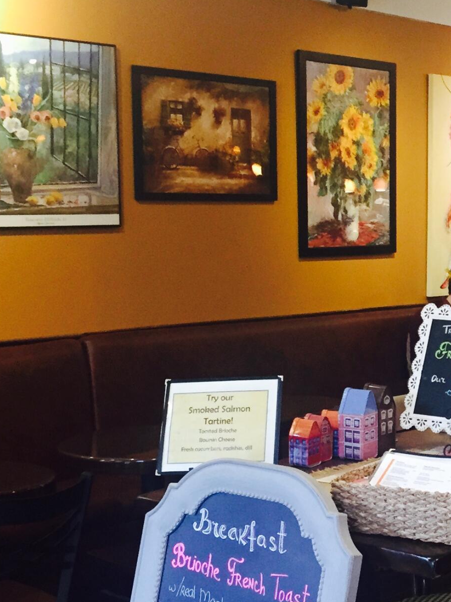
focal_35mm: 72
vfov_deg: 27.0
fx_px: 1251
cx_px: 613
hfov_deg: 18.7
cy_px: 363
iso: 160
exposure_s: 1/30
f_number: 2.2
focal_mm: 4.15
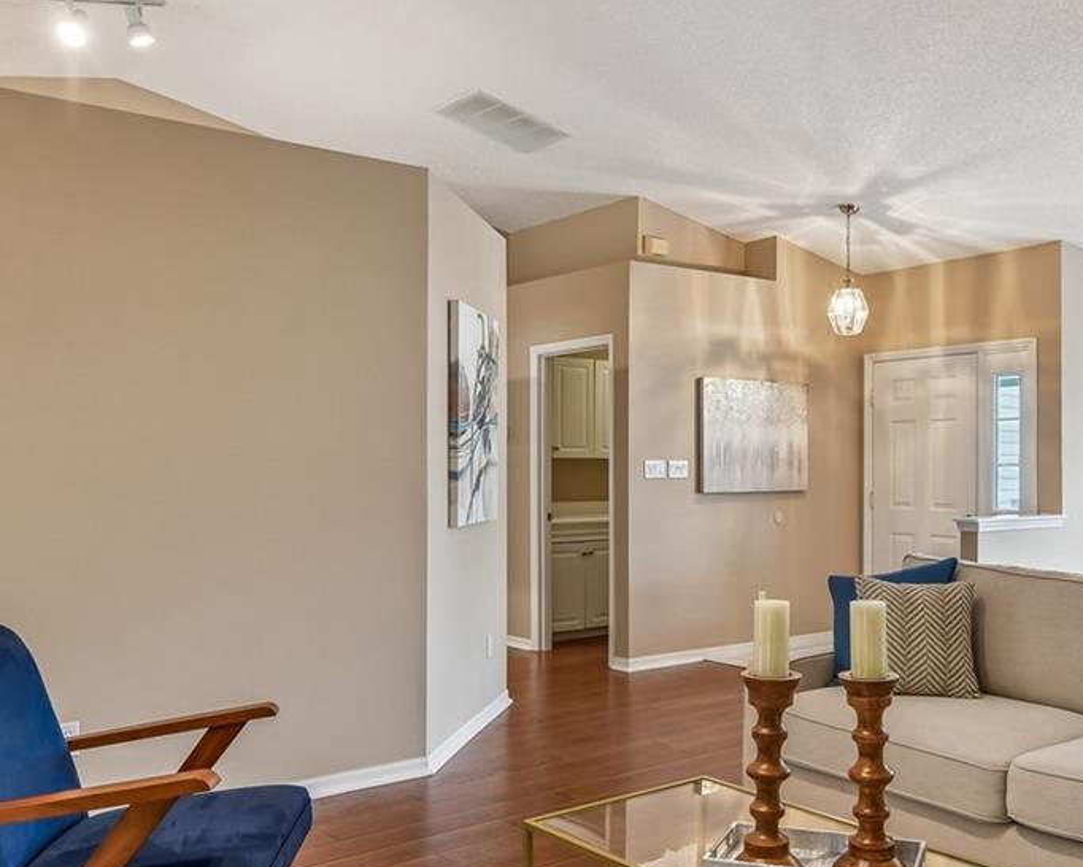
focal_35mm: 33
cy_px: 464
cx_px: 686
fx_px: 1058
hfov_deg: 53.5
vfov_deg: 44.5
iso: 100
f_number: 7.1
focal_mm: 10
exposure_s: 1/2.5
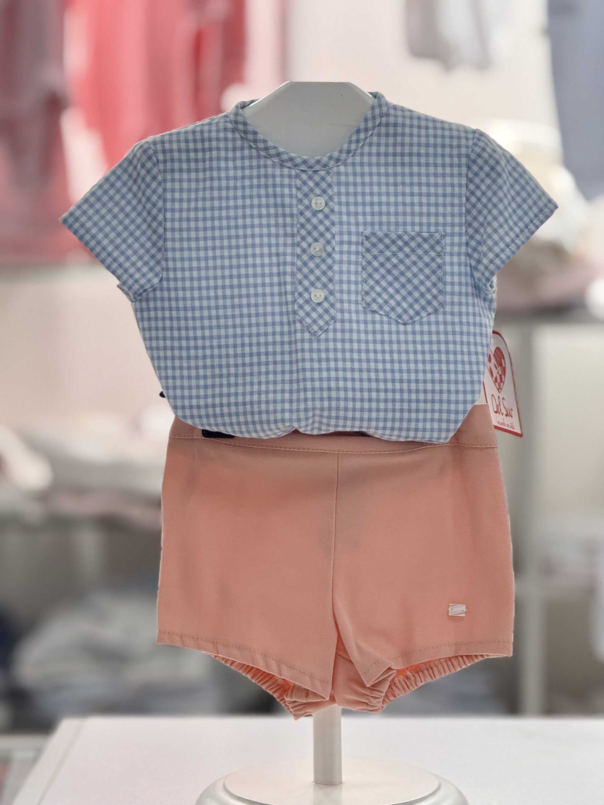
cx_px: 302
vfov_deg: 16.4
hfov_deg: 12.3
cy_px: 402
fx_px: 2792
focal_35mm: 120
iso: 160
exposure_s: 1/100
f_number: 2.8
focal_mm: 15.66
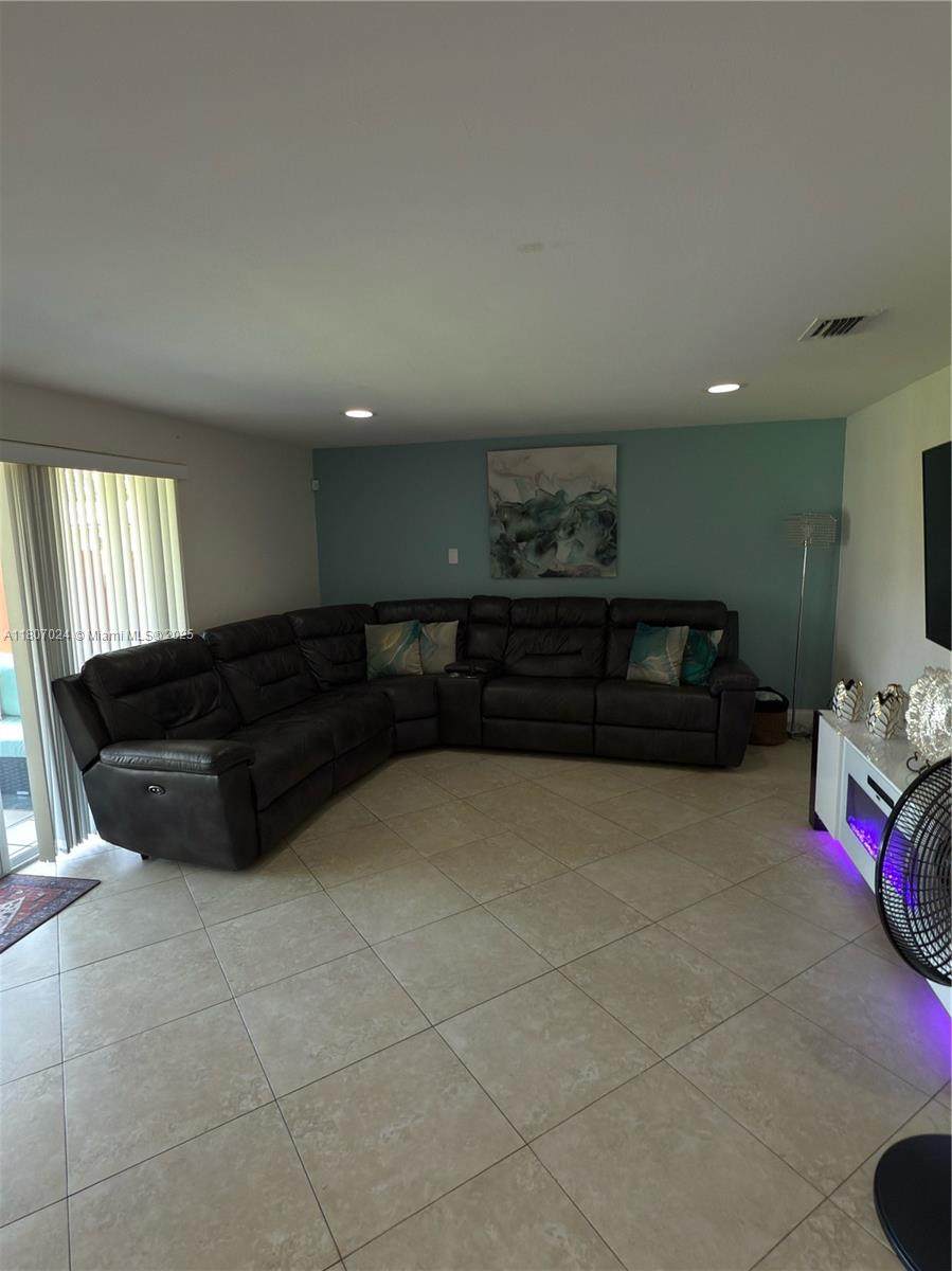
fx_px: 661
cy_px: 636
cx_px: 476
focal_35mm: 18
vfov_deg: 87.8
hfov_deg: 71.6
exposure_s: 1/30
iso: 64
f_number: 2.2
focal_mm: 2.22
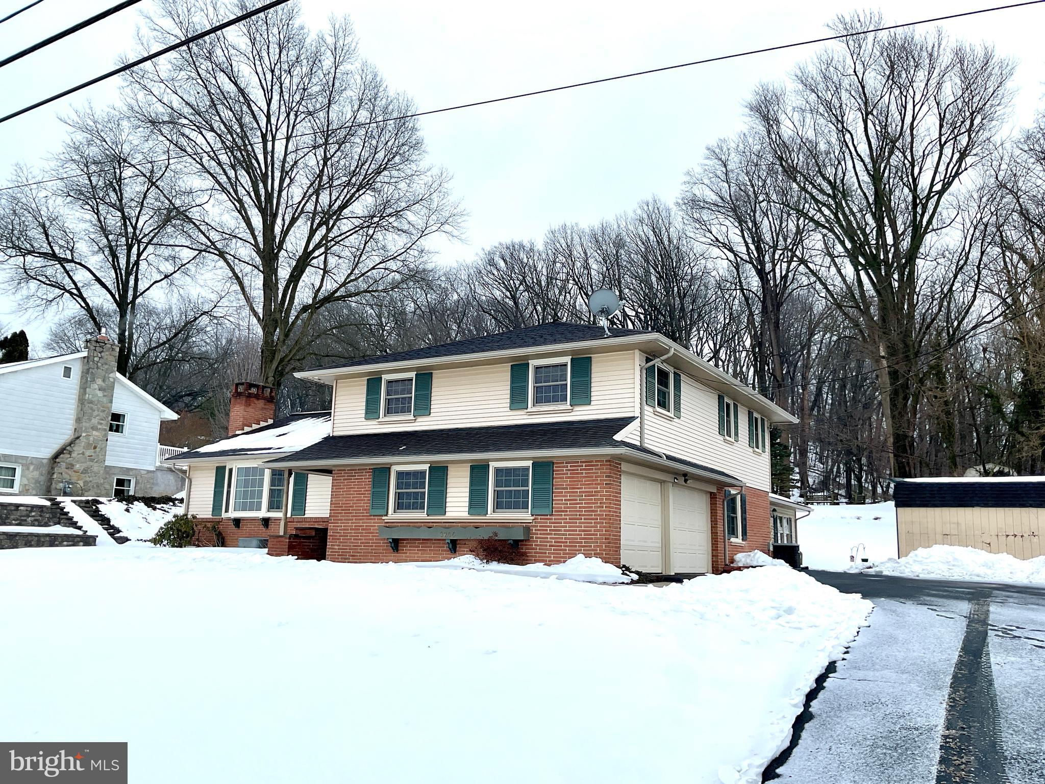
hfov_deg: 61.7
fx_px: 875
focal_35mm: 29
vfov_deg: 48.2
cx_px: 522
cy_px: 392
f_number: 1.8
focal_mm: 3
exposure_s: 1/613
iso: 16
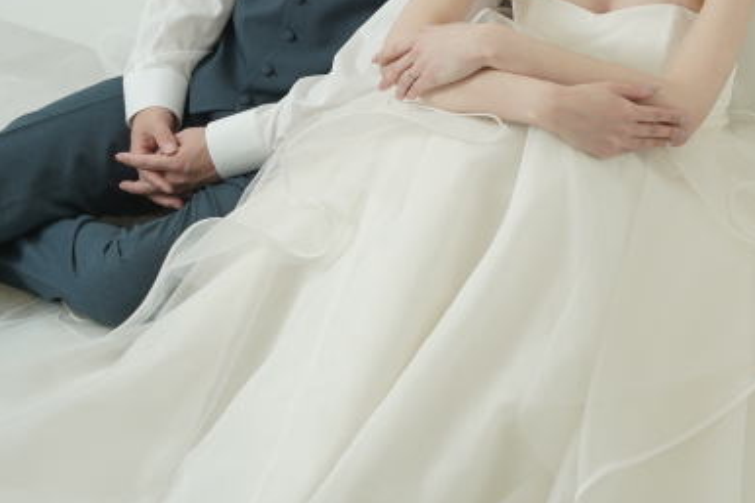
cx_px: 653
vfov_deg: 15.5
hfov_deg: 23.0
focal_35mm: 87
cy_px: -5
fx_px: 1817
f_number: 4
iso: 250
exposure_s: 1/125
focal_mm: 41.8
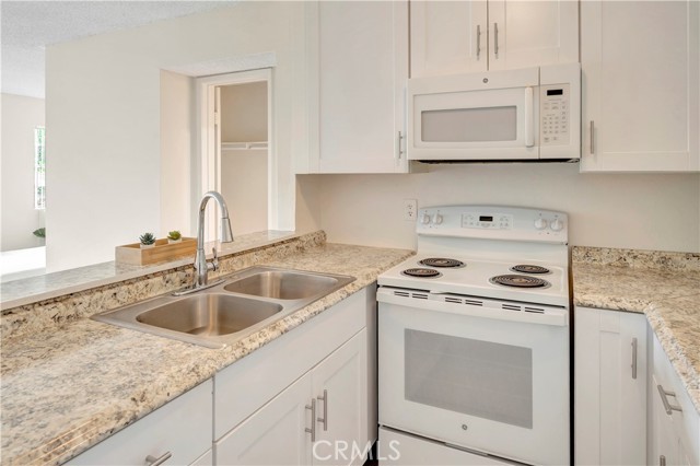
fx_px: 398
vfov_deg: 60.6
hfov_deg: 82.6
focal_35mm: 20
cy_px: 233
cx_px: 350
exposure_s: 1/3.33
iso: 400
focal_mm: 20.5
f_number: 8
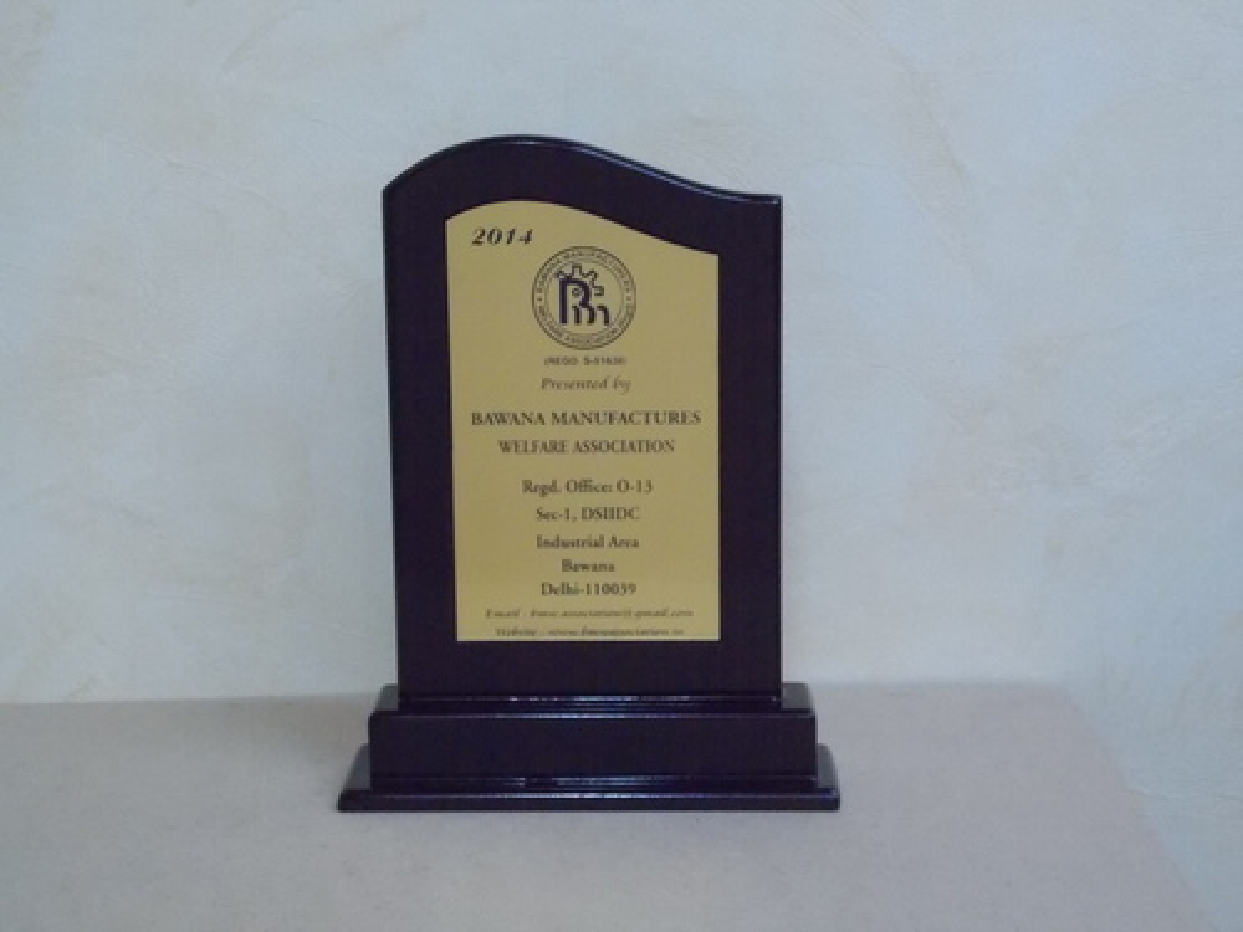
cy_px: 466
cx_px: 622
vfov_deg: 22.3
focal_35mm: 66
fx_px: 2370
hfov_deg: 29.4
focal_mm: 11.8
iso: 800
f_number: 5.3
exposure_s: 1/30
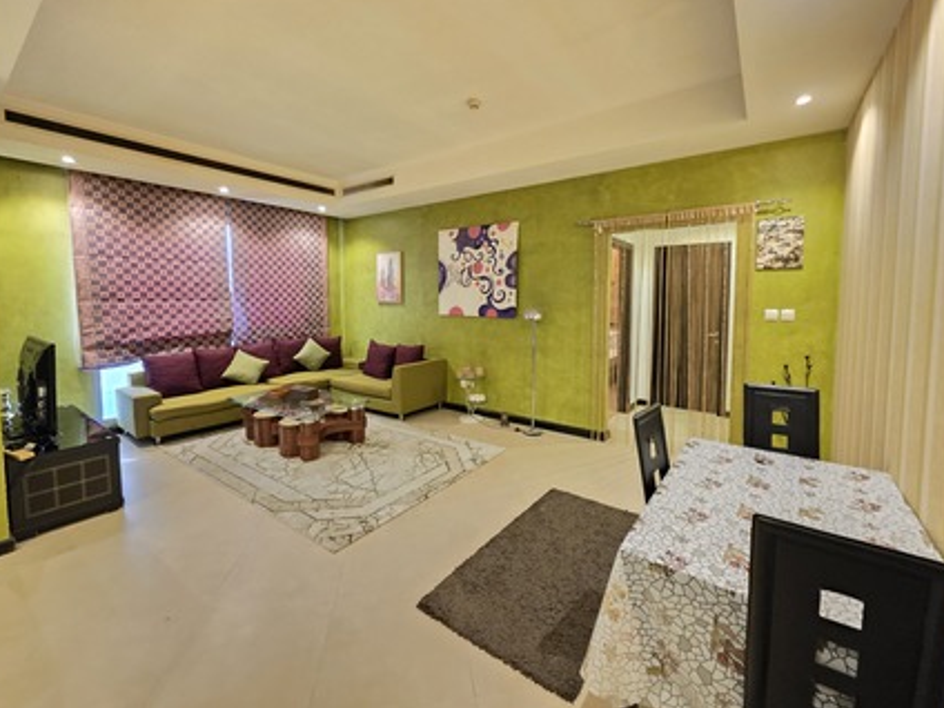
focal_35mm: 14
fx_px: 382
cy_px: 331
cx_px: 480
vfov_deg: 85.6
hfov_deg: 102.1
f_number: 1.9
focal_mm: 2.2
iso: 1000
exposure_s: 1/25
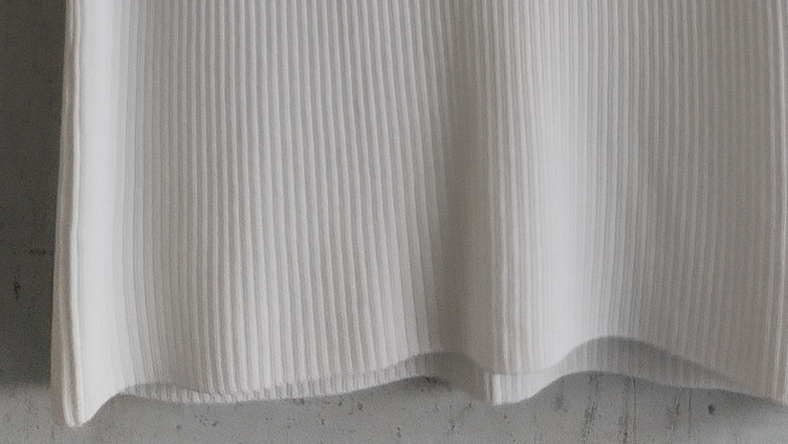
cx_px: 523
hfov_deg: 23.1
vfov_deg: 11.1
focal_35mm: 92
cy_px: -623
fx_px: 1923
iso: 366
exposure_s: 1/60
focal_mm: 4.75
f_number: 1.8
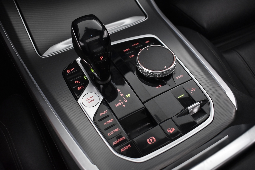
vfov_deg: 40.0
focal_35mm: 33
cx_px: 128
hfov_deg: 57.2
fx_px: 234
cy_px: 85
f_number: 3.8
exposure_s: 1/40
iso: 1800
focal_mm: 22
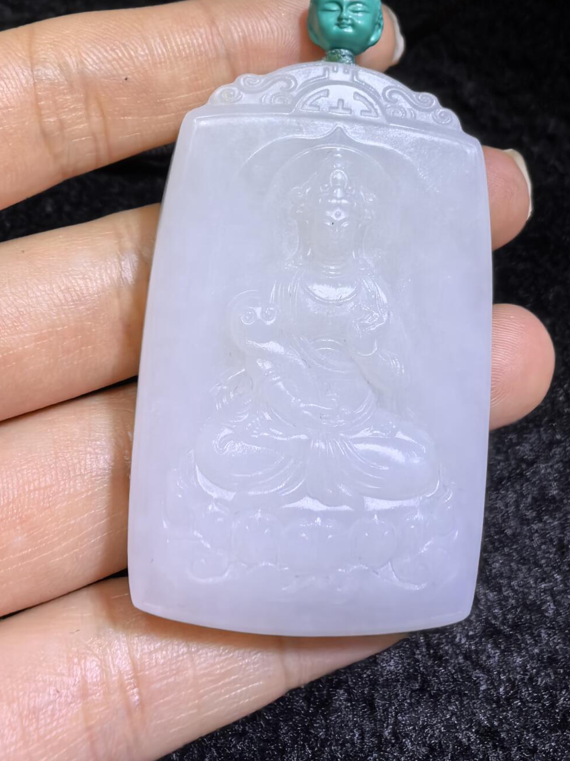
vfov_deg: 49.9
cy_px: 314
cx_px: 300
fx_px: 813
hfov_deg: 38.6
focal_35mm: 37
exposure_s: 1/100
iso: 160
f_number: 2.2
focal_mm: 1.95
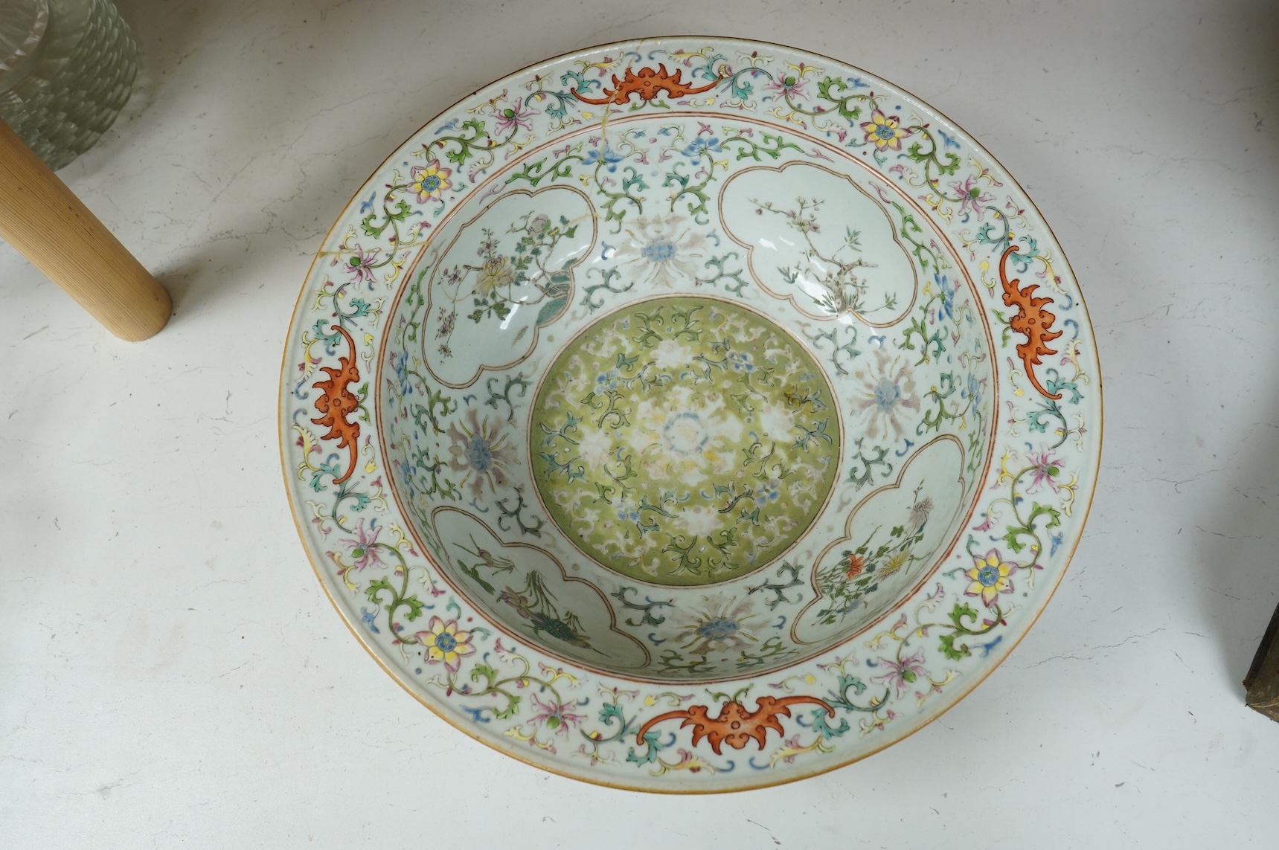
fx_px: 994
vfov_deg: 46.3
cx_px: 640
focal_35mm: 28
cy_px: 425
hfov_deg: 65.5
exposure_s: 1/80
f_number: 8
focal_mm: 28
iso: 2500
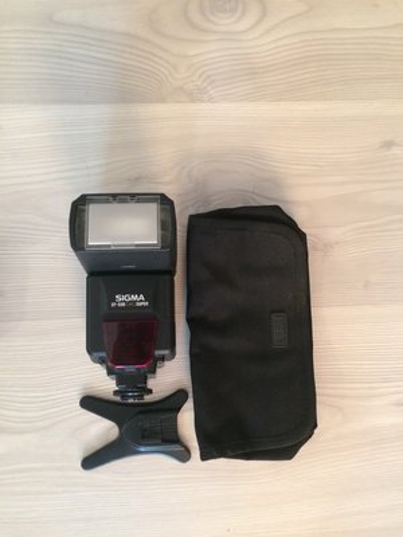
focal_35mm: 29
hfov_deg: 48.2
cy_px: 268
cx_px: 202
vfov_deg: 61.7
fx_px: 450
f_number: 2.2
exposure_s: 1/20
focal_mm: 4.15
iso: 320
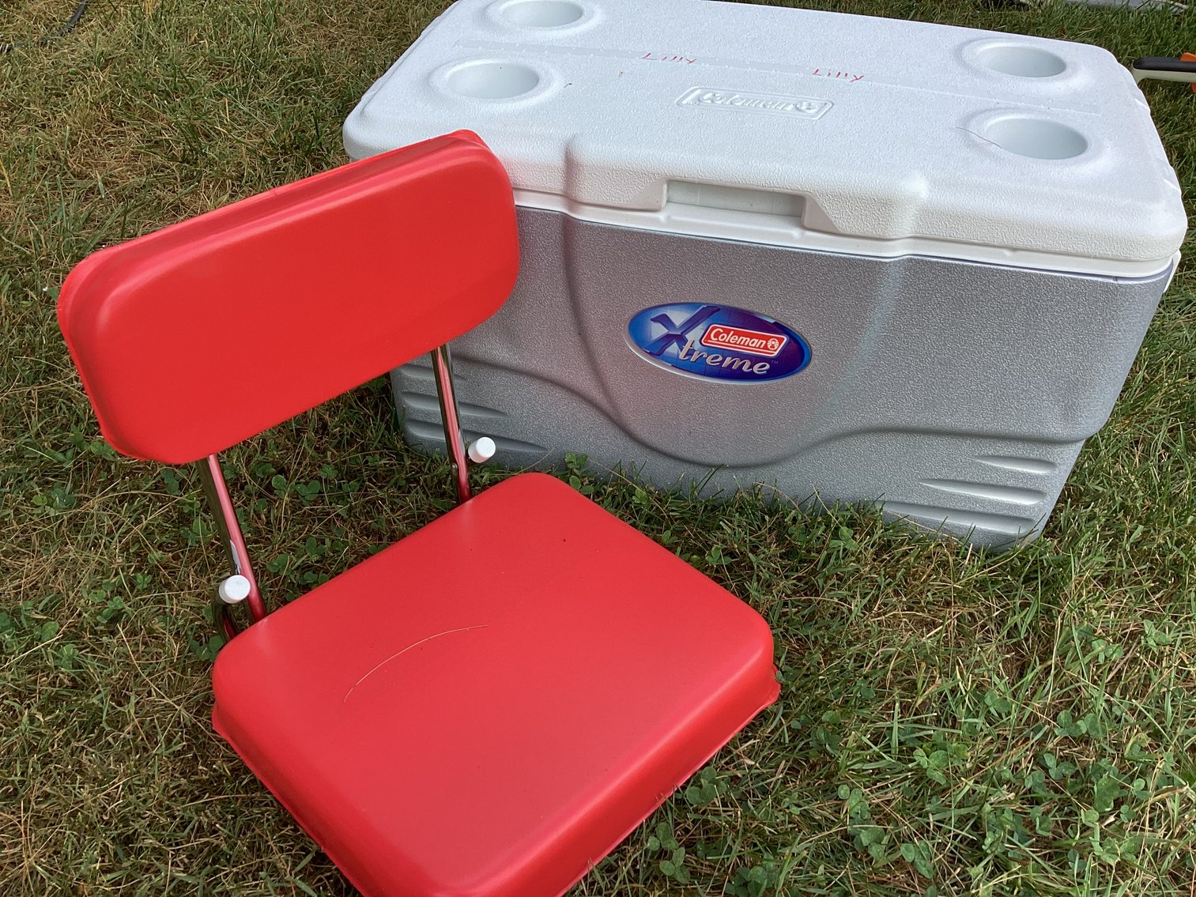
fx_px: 1071
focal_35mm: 31
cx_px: 598
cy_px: 448
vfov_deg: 45.4
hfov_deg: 58.3
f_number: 2.4
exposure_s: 1/193
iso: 25
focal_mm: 3.3
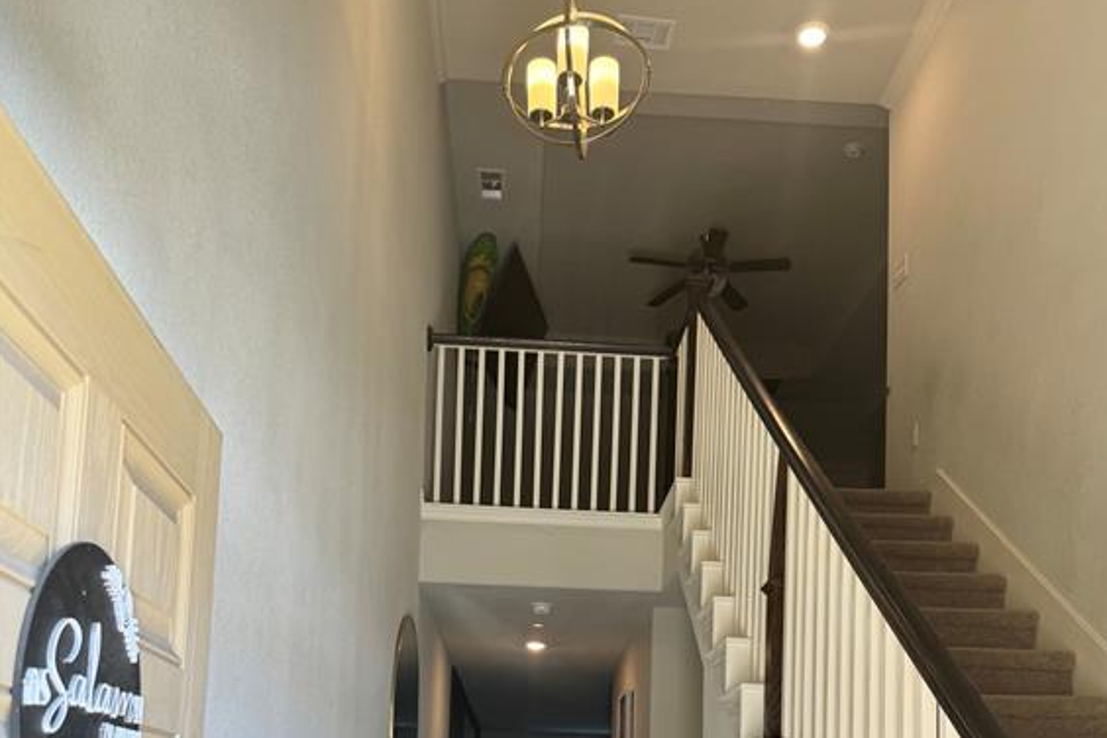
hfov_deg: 55.8
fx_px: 1045
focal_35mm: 34
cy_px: 712
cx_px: 559
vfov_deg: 35.7
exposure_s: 1/120
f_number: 1.78
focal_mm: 6.76
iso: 50
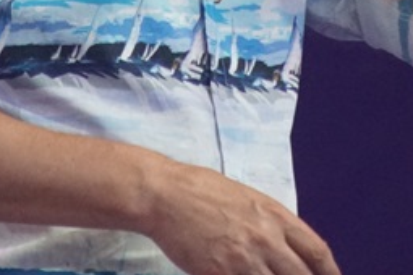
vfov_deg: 1.2
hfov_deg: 1.8
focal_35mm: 1177
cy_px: -195
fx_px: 13502
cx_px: 173
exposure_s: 1/250
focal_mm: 200
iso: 3200
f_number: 6.3
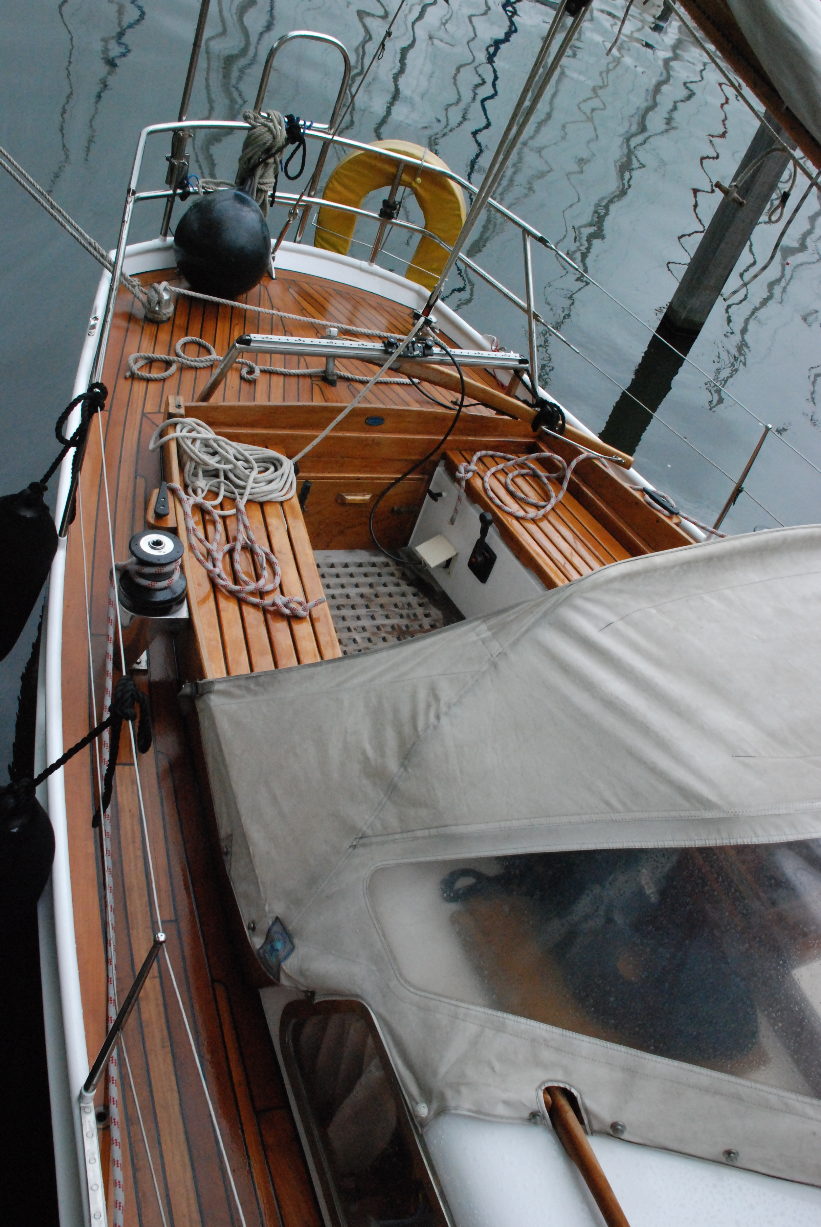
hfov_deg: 40.1
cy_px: 614
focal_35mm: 33
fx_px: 1126
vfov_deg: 57.2
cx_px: 410
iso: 1600
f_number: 10
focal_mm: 22
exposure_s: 1/400
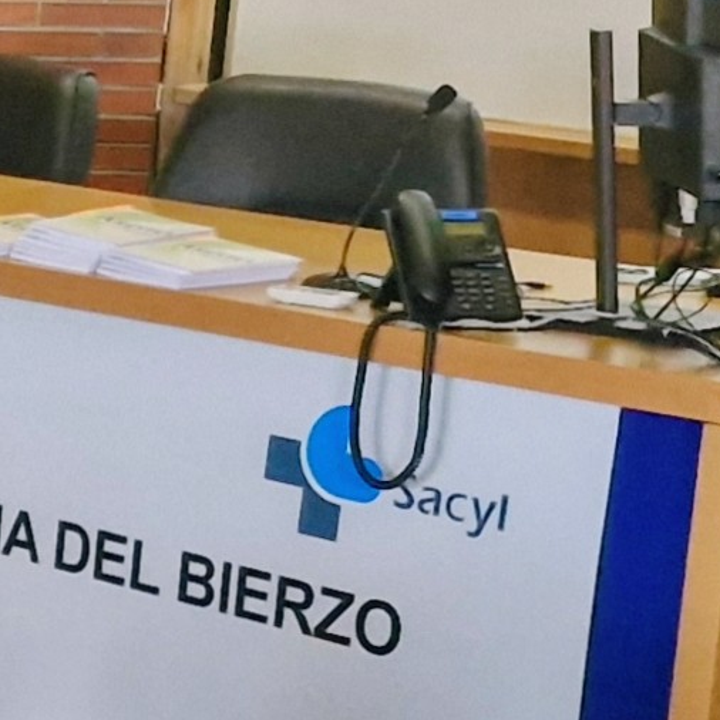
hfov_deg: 9.2
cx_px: -1300
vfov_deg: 10.8
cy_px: 706
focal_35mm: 160
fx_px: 3765
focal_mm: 5.54
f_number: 1.8
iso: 64
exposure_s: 1/100
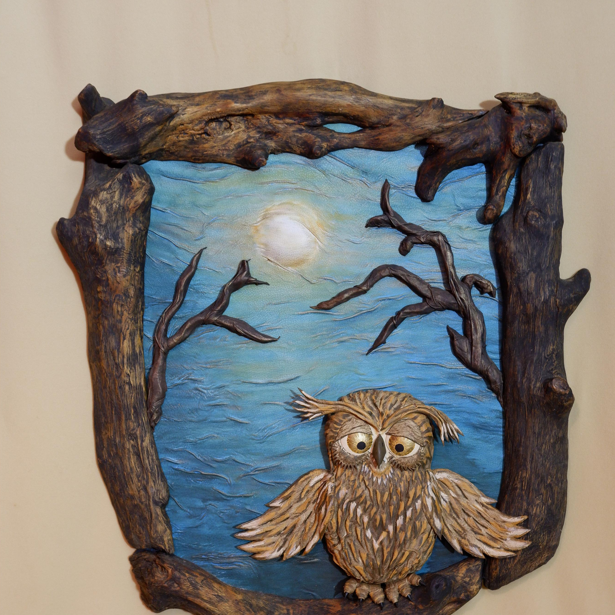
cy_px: 371
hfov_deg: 42.8
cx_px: 311
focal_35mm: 39
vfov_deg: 42.6
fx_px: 784
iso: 800
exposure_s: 1/30
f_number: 4.2
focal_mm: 20.9
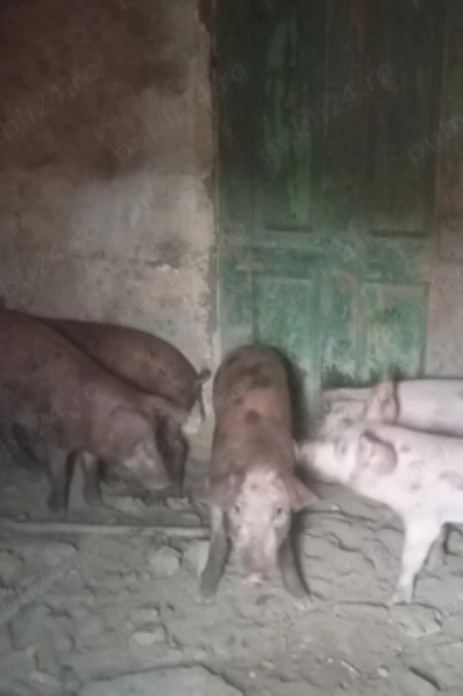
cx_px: 252
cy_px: 304
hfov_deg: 29.2
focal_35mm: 46
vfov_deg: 42.7
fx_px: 889
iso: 13231
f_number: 1.8
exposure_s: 1/14.3
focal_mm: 4.22
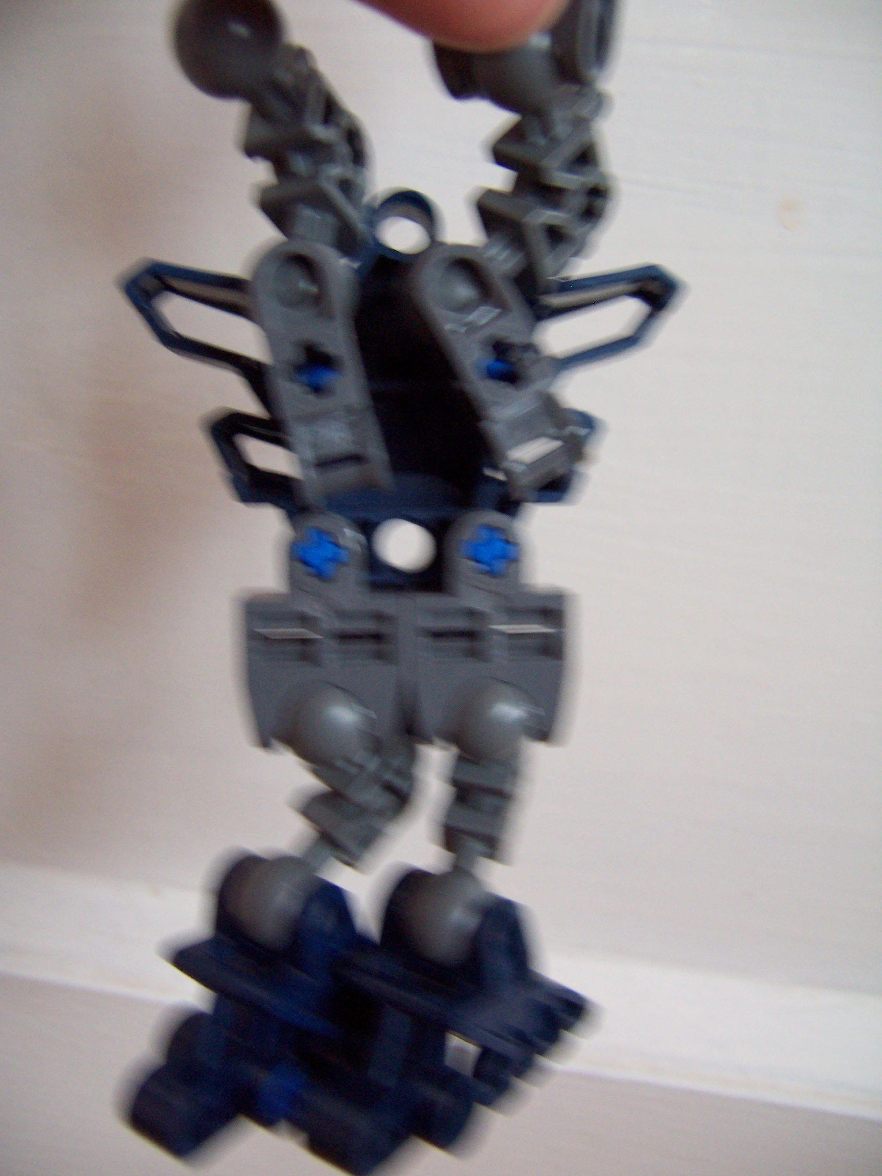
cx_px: 441
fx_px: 1121
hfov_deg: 42.9
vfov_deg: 55.4
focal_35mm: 33
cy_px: 588
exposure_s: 1/15
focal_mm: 5.5
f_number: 2.8
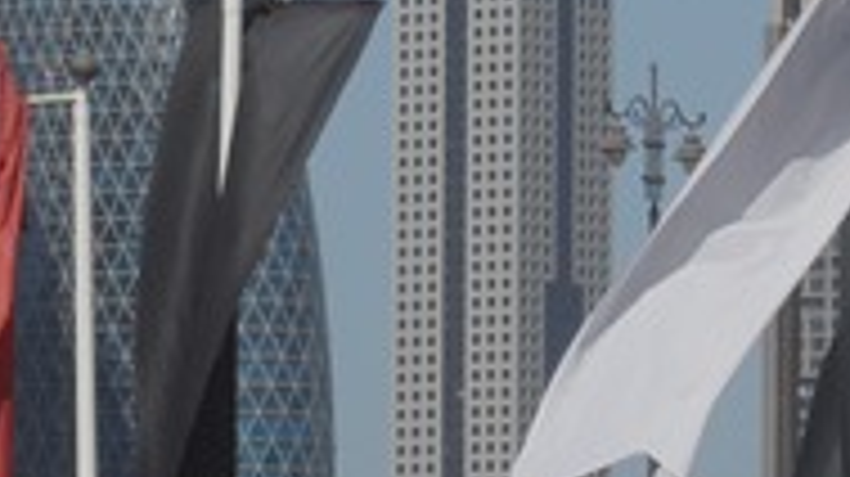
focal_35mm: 420
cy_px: -299
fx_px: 9460
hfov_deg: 5.1
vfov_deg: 2.9
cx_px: 236
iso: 80
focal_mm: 20
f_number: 6.2
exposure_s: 1/500
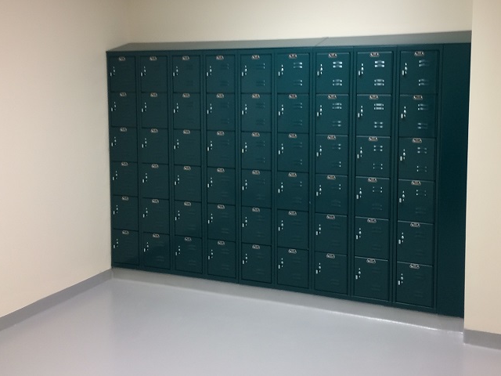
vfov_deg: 38.4
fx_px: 536
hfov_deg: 49.8
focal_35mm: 37
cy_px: 138
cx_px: 303
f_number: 2.2
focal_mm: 4.15
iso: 80
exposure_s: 1/30
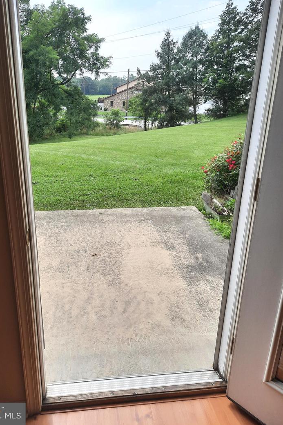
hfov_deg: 47.7
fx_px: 318
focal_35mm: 27
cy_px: 206
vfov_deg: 67.4
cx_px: 119
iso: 32
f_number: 2
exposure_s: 1/785
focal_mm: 4.6
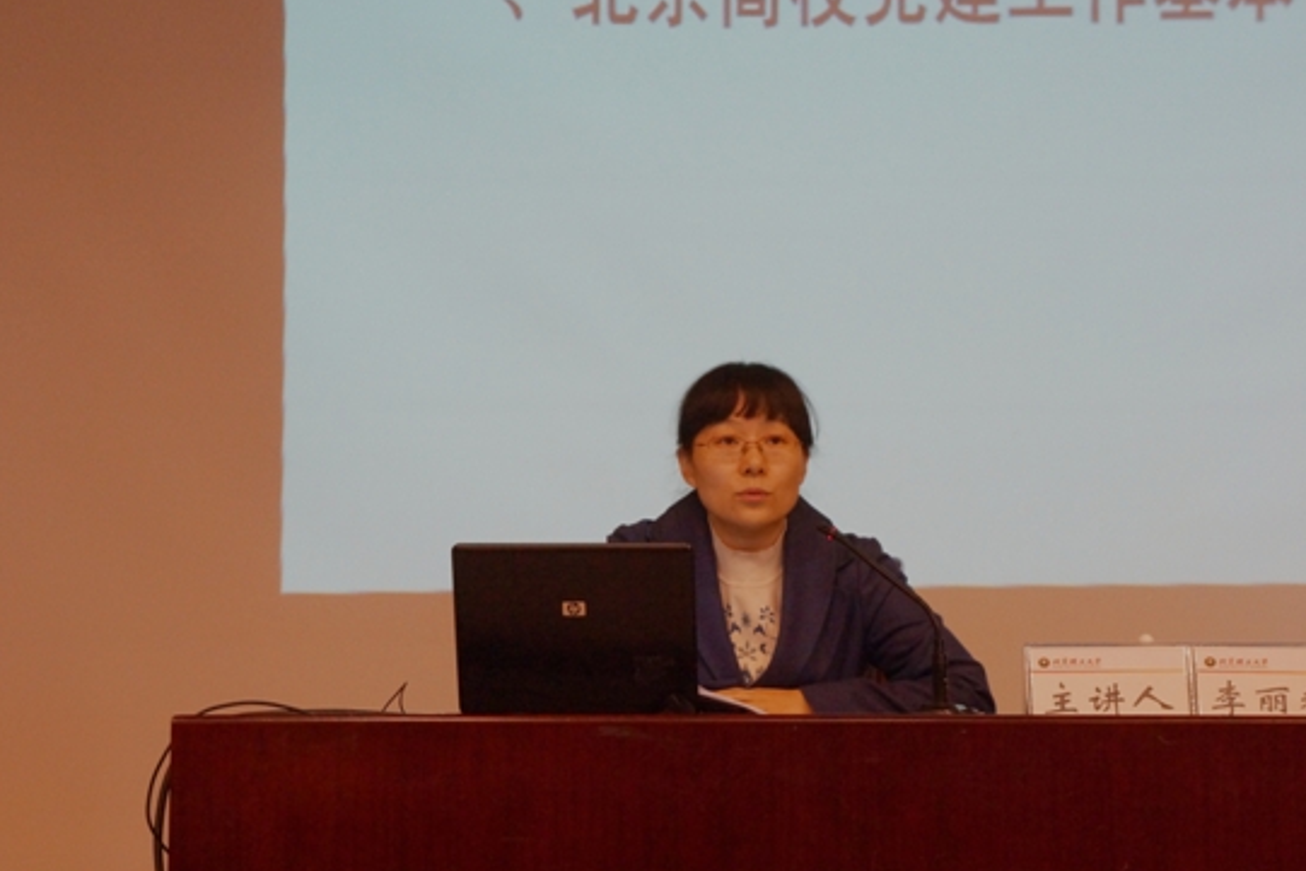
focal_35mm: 97
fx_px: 3520
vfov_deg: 14.1
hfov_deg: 21.0
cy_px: 491
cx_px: 731
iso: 1600
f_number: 5.6
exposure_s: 1/40
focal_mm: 55
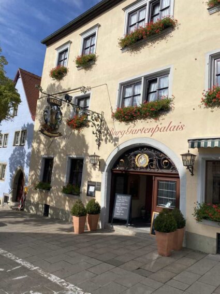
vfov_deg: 67.3
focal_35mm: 26
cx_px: 110
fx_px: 220
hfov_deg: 53.0
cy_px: 147
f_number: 1.8
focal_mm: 4.25
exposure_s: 1/5747
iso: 32
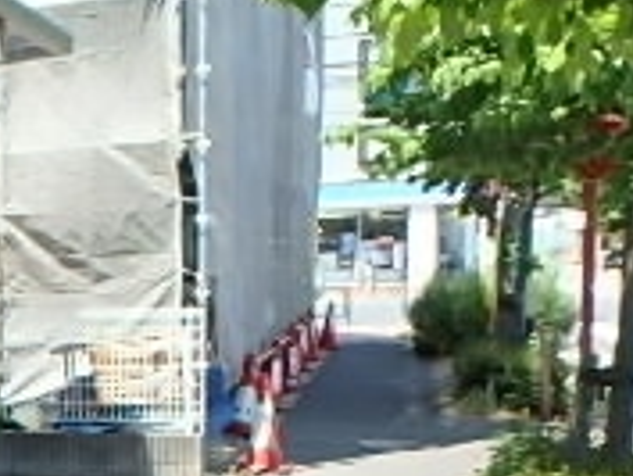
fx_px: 1391
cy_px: 494
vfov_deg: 18.8
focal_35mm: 76
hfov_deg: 20.0
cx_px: -447
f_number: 3.5
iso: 125
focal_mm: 3.7
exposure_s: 1/320
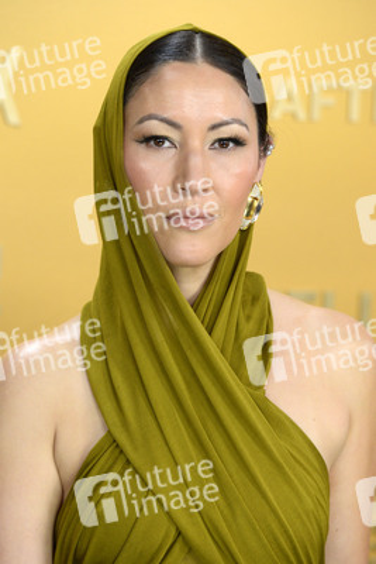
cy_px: 282
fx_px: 3052
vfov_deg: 10.5
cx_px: 188
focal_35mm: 195
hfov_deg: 7.0
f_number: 5.6
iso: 2500
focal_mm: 195
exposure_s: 1/250
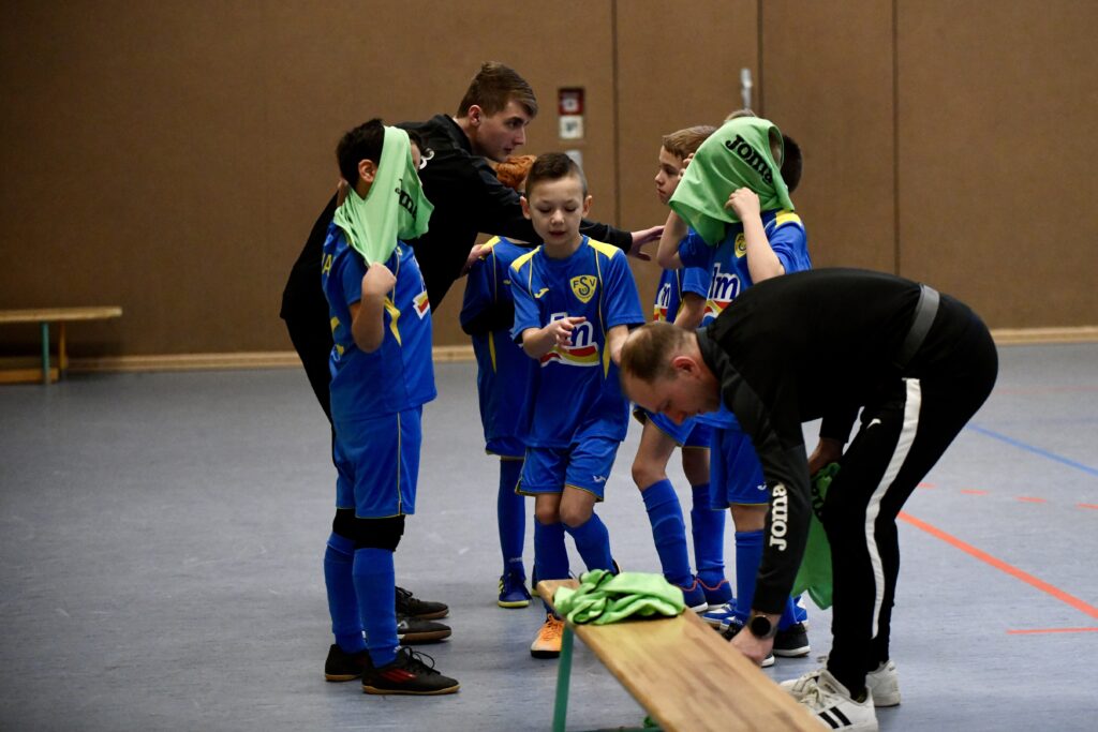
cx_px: 549
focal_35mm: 98
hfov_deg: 20.8
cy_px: 366
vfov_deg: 14.0
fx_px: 2989
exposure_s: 1/1600
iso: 8000
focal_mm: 98
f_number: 2.8
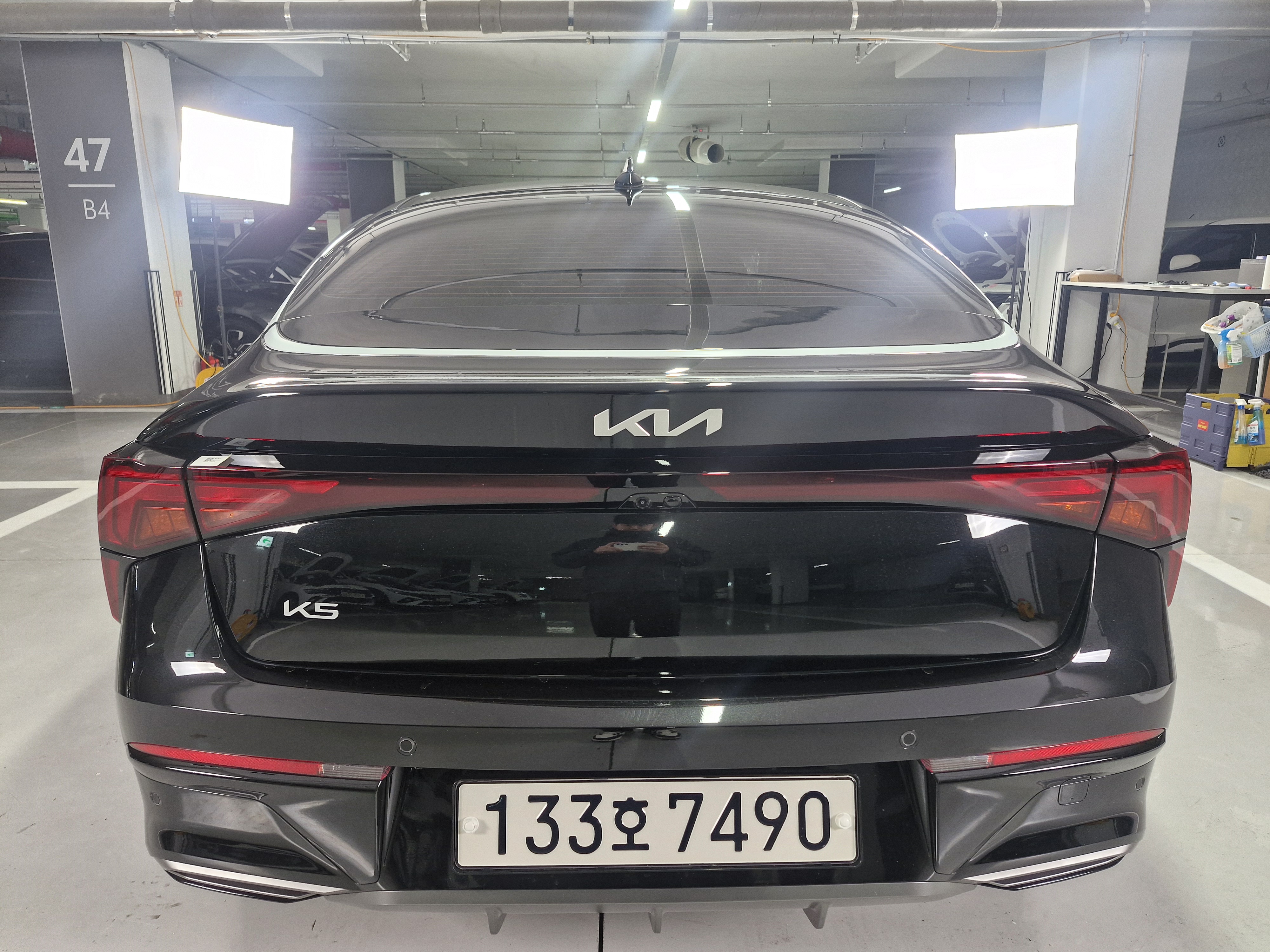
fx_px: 844
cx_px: 635
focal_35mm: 23
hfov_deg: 73.9
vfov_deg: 58.9
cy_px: 476
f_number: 1.8
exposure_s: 1/55
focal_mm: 5.54
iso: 200
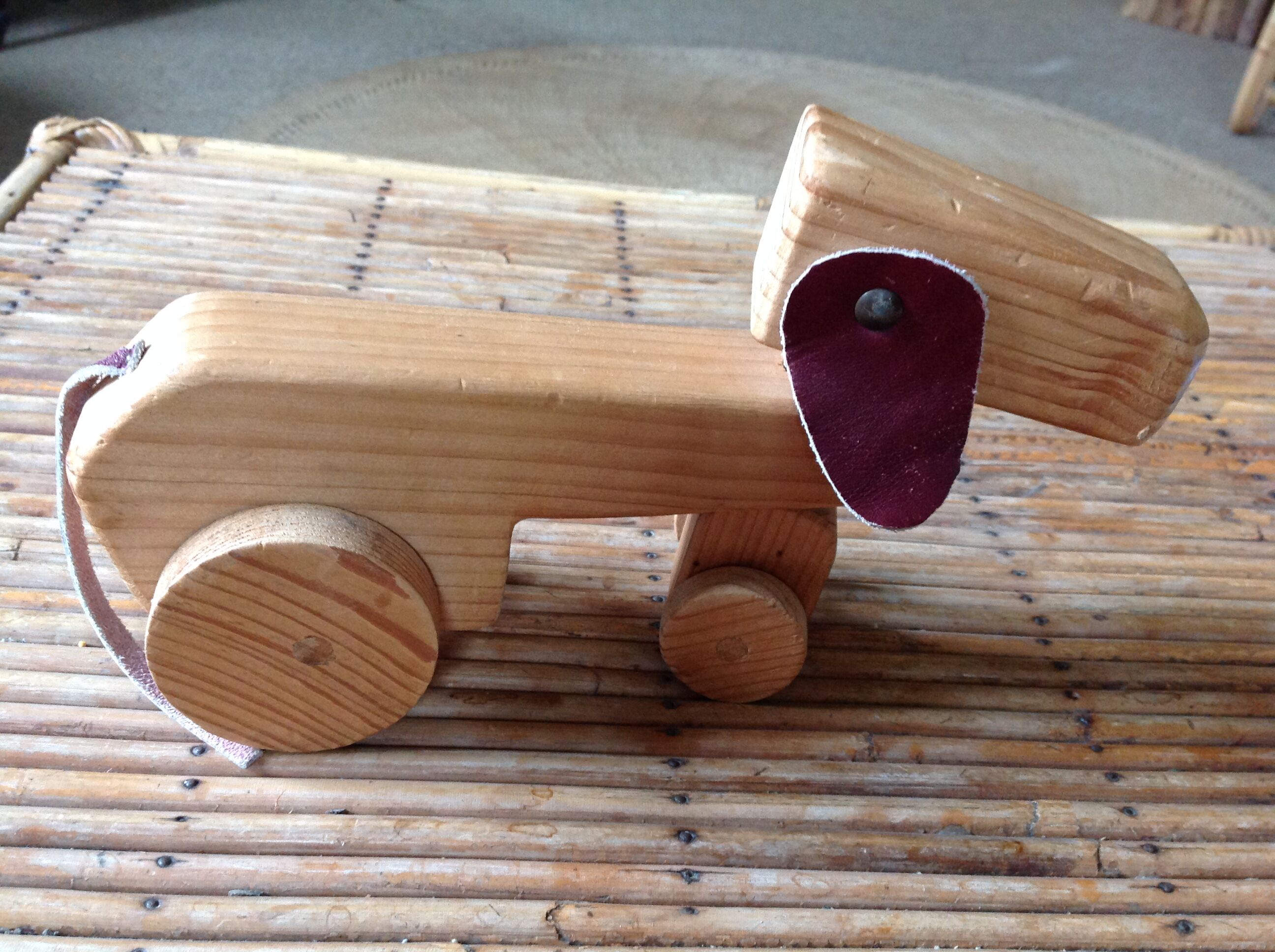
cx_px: 638
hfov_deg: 52.7
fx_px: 1287
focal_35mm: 35
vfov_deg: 40.6
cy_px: 476
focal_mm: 4.28
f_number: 2.4
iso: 200
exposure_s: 1/15
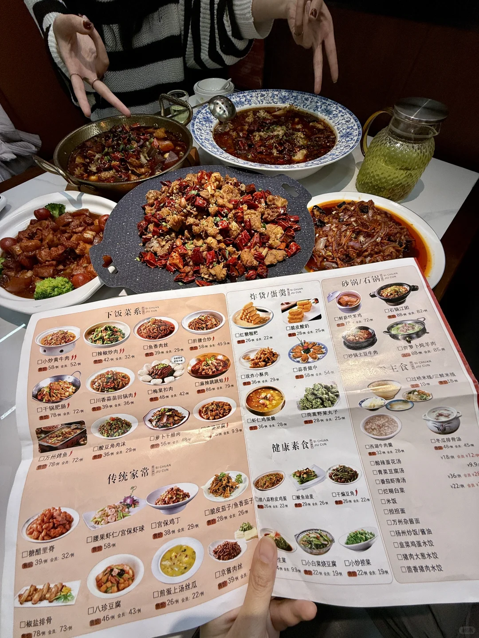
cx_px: 240
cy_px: 319
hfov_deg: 85.7
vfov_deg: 102.1
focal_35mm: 14
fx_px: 258
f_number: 2.2
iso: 50
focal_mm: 2.22
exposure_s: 1/99
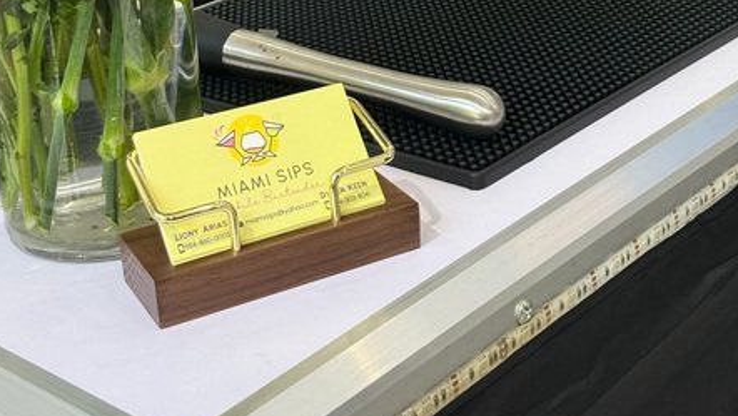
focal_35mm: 71
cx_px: 369
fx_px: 1390
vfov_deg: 16.5
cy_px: -47
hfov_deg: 29.7
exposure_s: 1/40
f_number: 1.78
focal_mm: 6.76
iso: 200
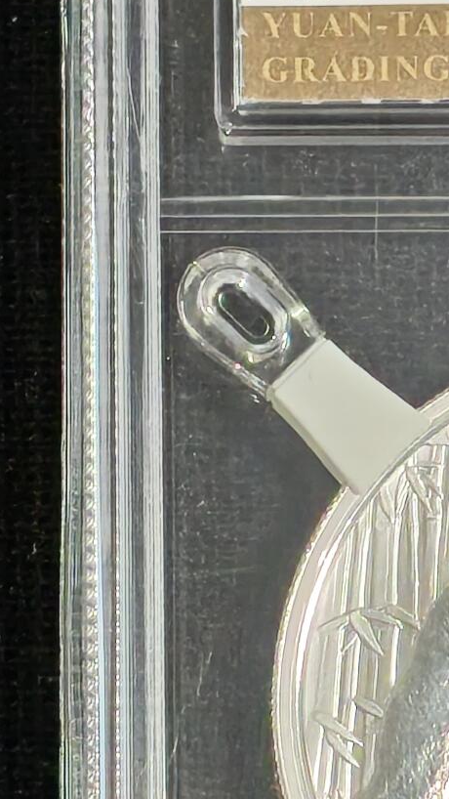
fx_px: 6245
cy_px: 459
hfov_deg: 4.1
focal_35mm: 295
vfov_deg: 7.3
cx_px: 626
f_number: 1.5
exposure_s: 1/669
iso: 50
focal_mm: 4.94
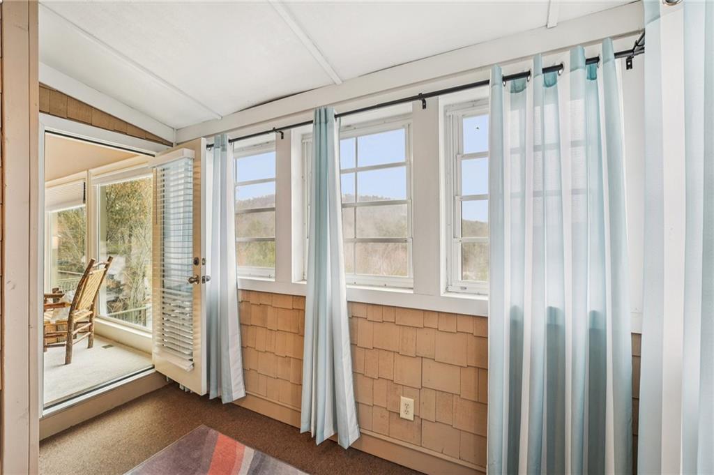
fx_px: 277
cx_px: 357
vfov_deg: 81.1
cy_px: 238
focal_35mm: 14
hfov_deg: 104.3
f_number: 8
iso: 320
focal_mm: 14
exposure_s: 1/20
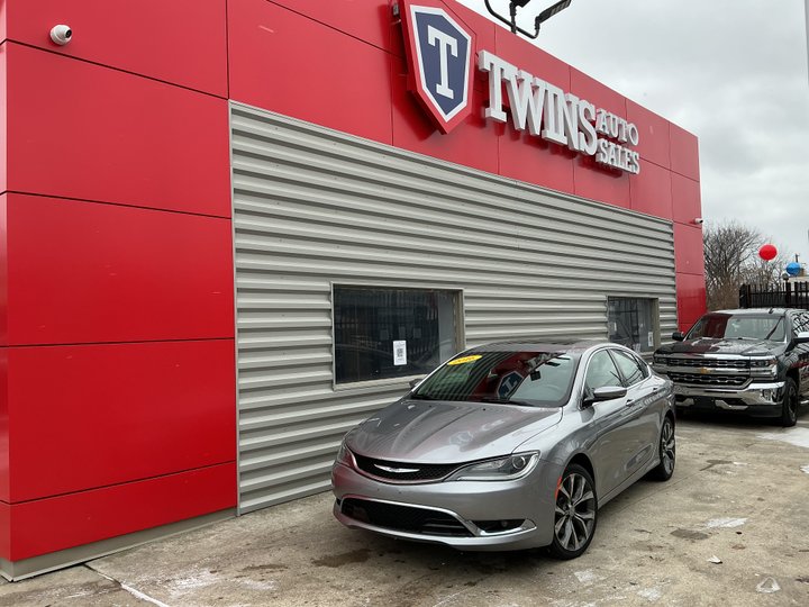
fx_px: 678
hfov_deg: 61.7
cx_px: 404
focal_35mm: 29
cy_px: 304
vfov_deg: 48.2
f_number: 1.8
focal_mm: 3
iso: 20
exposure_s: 1/239
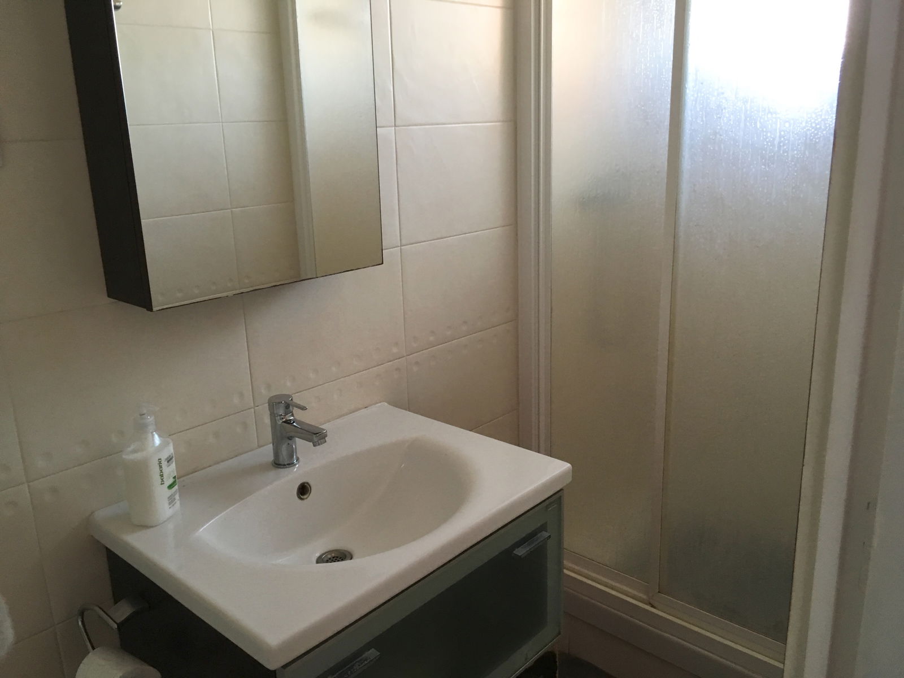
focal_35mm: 29
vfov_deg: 48.2
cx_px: 452
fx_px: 757
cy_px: 339
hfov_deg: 61.7
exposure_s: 1/33
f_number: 2.2
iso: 125
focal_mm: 4.15
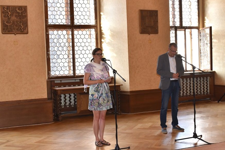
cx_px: 99
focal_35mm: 55
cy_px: 77
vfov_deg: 24.8
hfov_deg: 36.4
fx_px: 341
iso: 500
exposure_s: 1/60
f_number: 8
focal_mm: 31
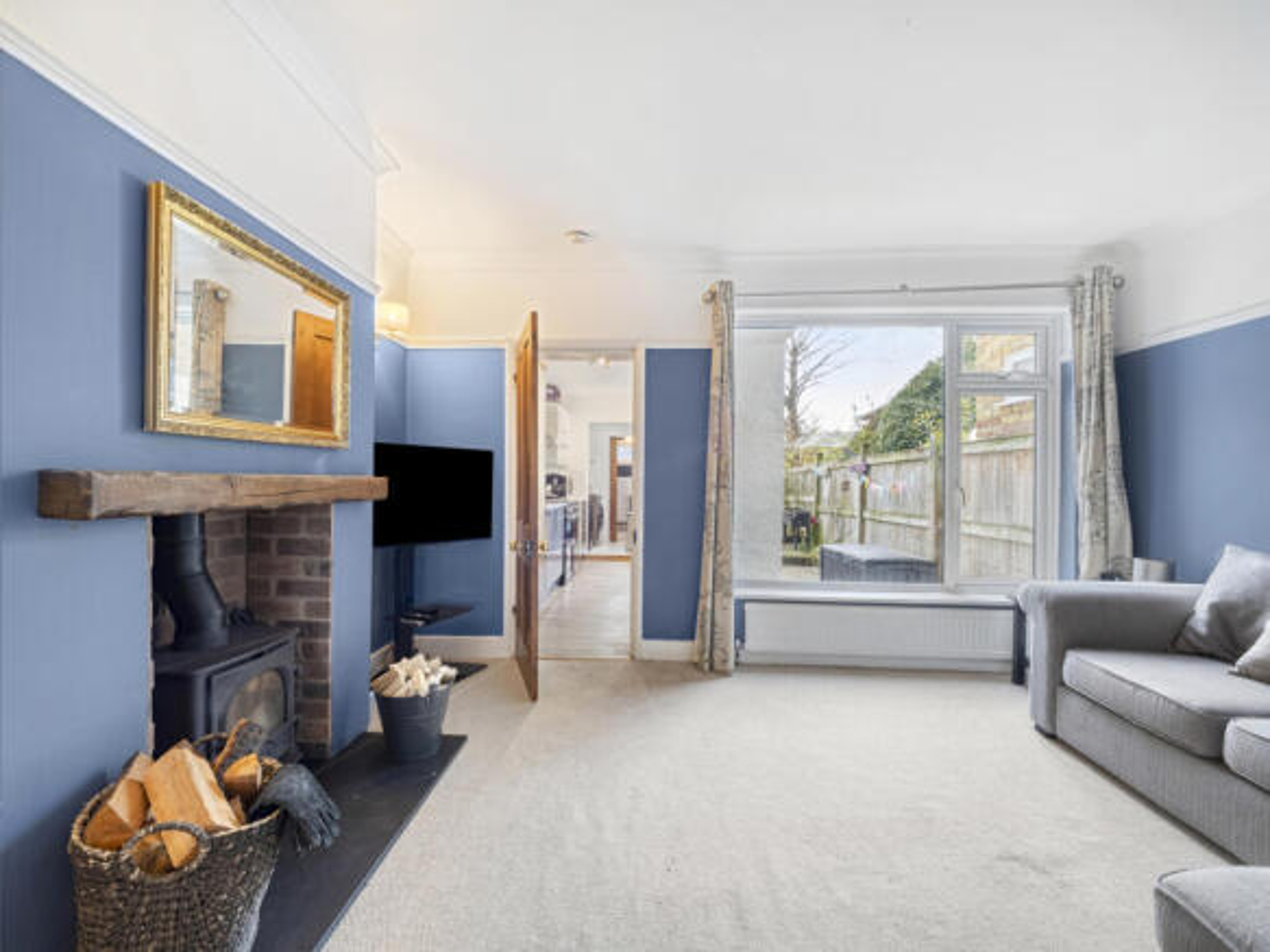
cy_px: 476
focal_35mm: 14
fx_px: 514
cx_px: 635
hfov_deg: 102.1
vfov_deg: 85.7
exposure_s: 1/2
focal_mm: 7
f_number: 8
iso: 100
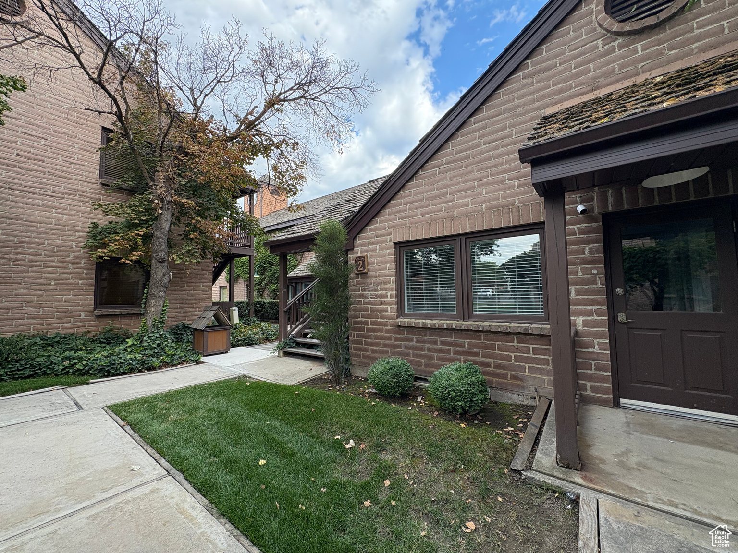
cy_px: 276
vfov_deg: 85.7
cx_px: 369
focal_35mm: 14
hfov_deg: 102.1
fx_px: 298
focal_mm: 2.22
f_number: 2.2
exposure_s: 1/137
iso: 40
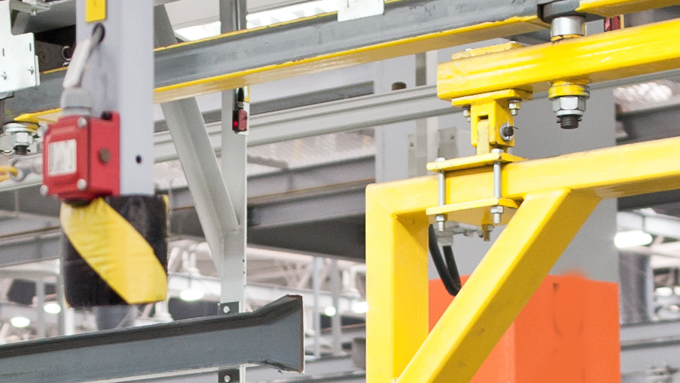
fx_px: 3155
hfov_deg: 12.3
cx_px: 269
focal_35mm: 175
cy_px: 733
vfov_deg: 6.7
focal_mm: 35
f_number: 2
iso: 800
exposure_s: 1/60
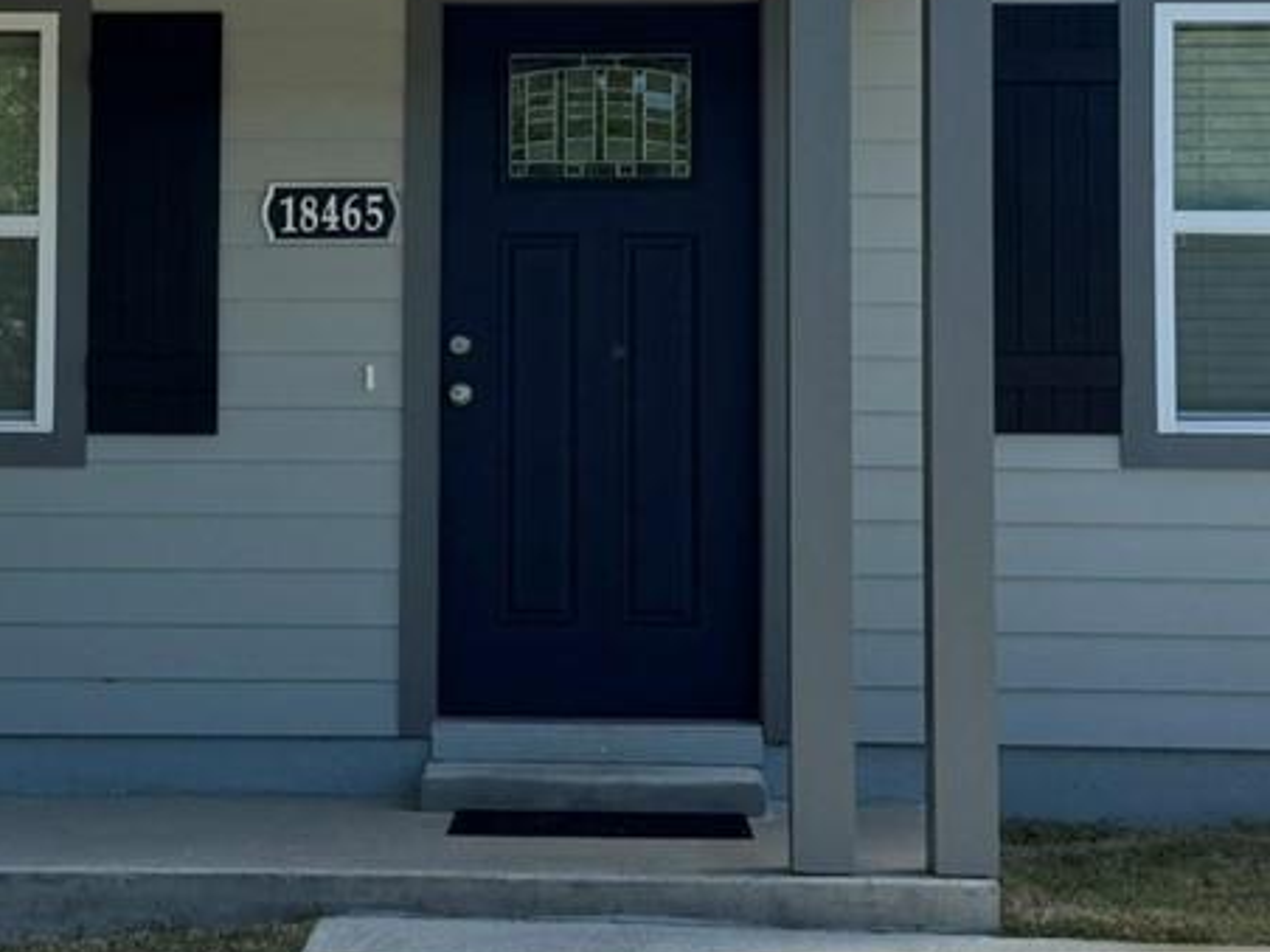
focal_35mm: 85
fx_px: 3119
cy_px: 250
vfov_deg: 17.3
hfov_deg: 22.9
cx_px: 421
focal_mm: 6.86
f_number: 1.78
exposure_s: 1/2506
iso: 80
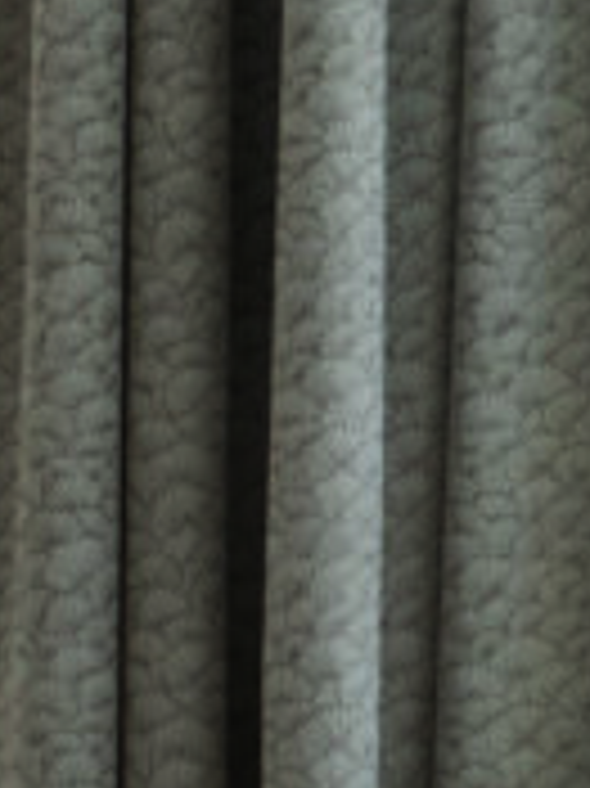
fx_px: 6439
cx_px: 1263
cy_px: 243
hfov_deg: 5.1
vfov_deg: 7.0
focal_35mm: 283
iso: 400
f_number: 16
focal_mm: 50
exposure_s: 1/4
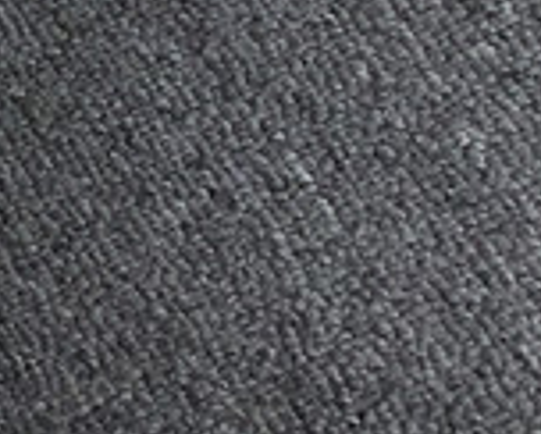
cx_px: -908
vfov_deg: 8.5
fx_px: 2870
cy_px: -212
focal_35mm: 179
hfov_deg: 9.2
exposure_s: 1/741
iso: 25
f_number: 2.4
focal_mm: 3.3
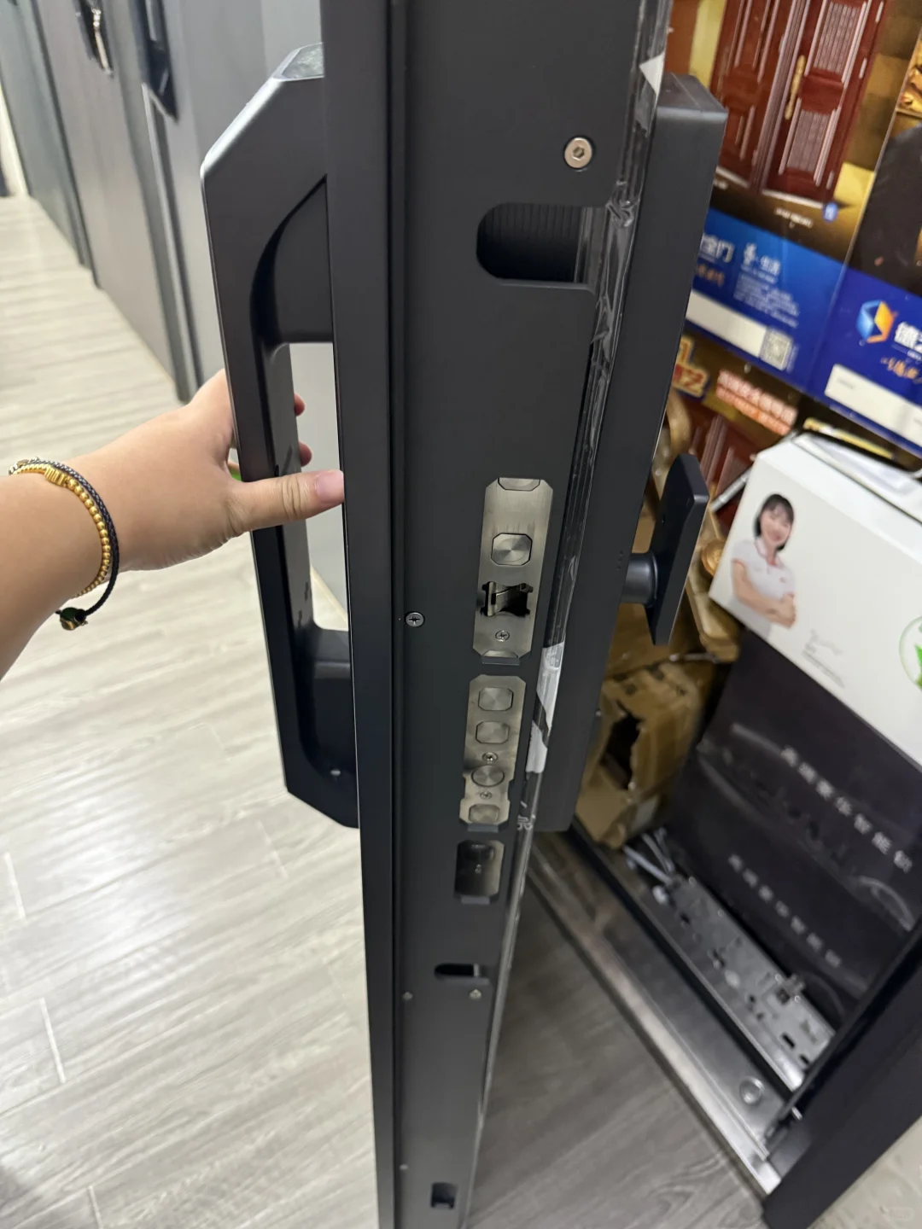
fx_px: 852
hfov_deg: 56.8
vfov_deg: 71.6
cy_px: 614
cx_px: 461
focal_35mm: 24
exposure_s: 1/44
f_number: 1.78
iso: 800
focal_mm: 6.76
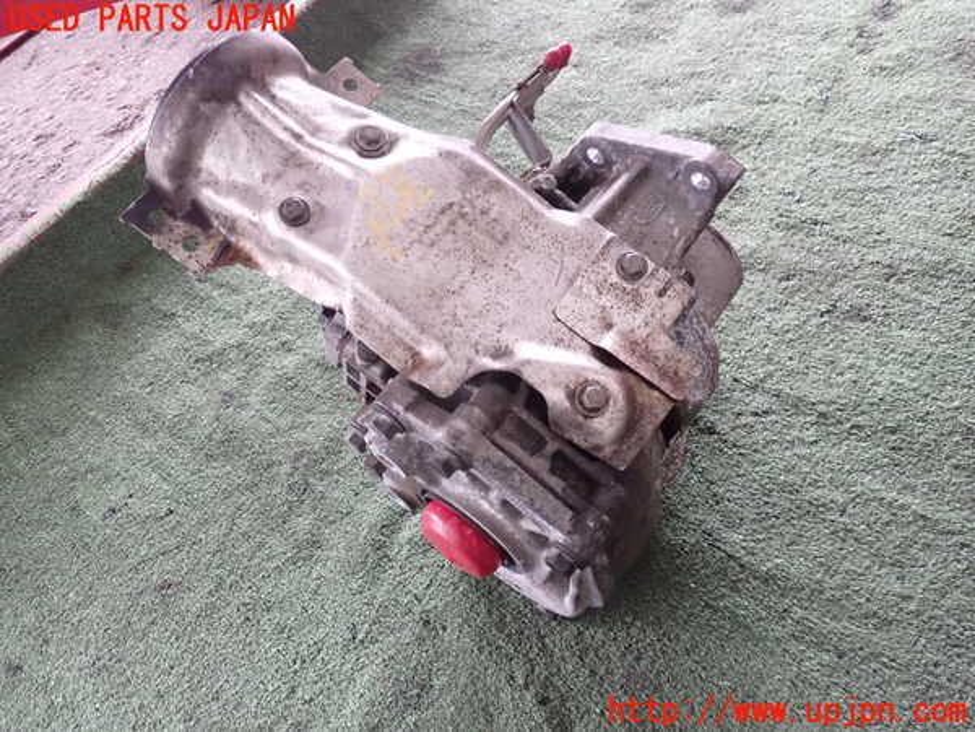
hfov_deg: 60.0
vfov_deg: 46.8
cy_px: 366
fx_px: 845
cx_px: 488
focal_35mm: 30
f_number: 2.3
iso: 640
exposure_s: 1/30
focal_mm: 5.4
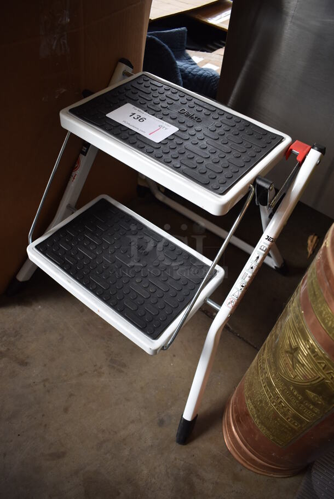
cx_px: 167
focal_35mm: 27
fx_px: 375
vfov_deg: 67.3
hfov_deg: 48.0
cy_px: 250
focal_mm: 18
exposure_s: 1/250
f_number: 4.5
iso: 400
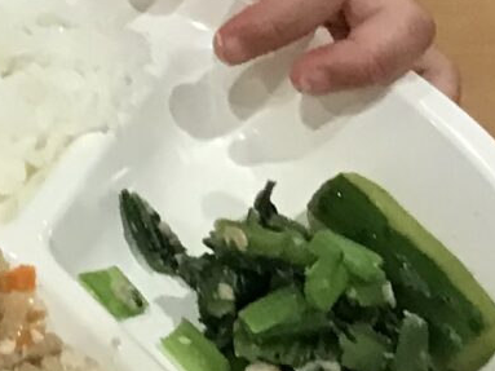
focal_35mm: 187
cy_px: -277
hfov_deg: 9.2
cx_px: -803
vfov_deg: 7.7
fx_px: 2673
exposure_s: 1/17
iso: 50
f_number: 1.8
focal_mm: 3.99
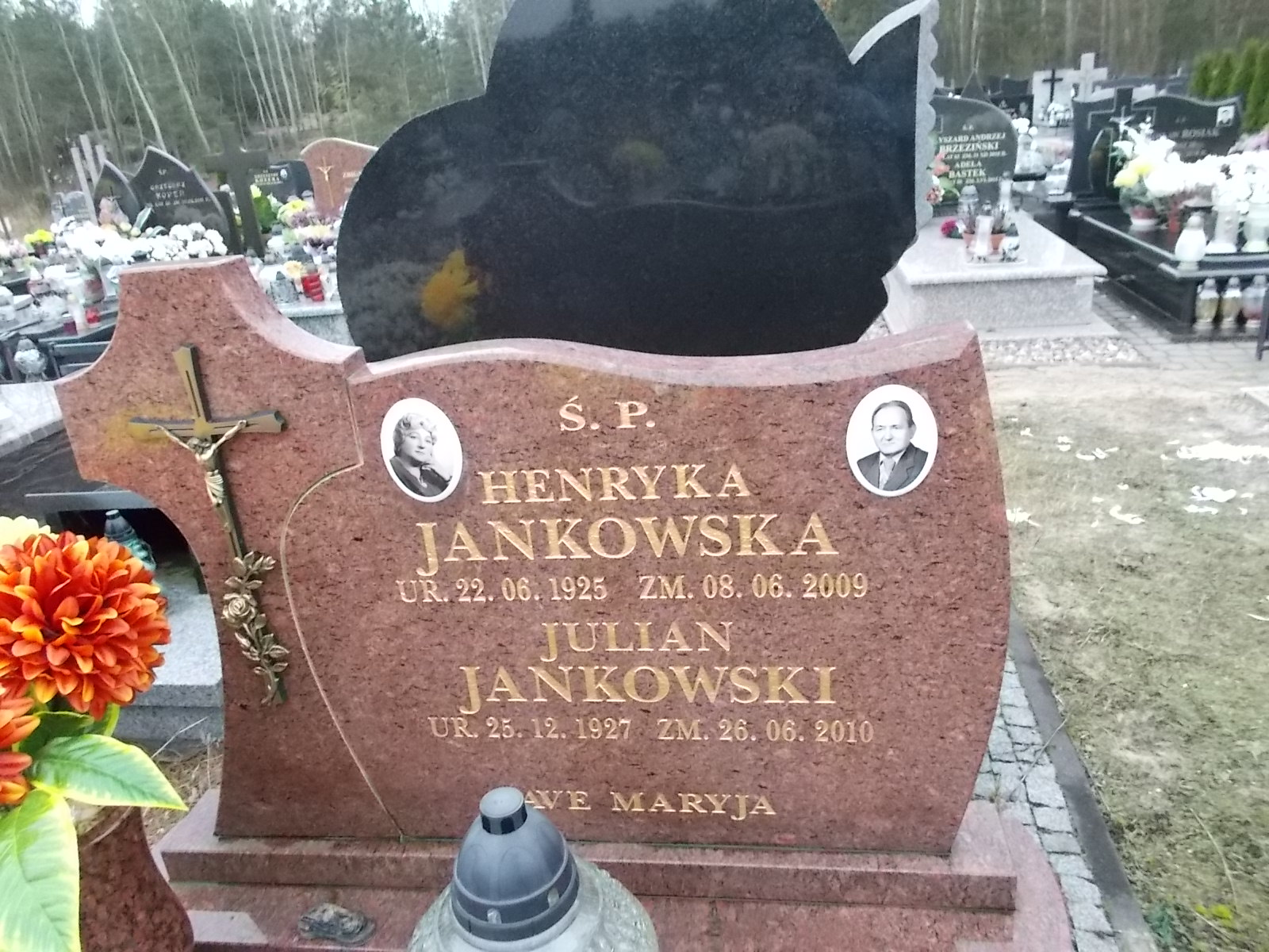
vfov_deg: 53.1
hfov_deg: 67.3
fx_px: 953
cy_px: 476
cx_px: 634
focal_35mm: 26
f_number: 3.2
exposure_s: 1/125
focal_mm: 4.6
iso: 400
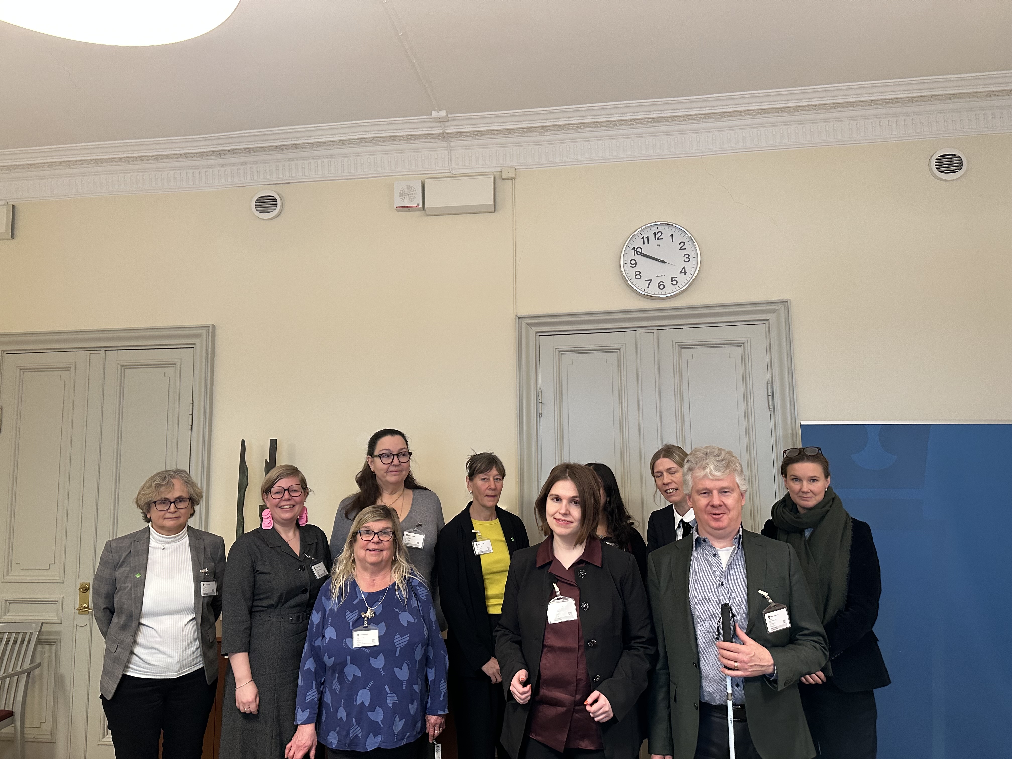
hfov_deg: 71.6
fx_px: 702
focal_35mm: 24
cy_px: 380
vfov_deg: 56.8
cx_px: 506
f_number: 1.78
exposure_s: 1/50
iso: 400
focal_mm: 6.86
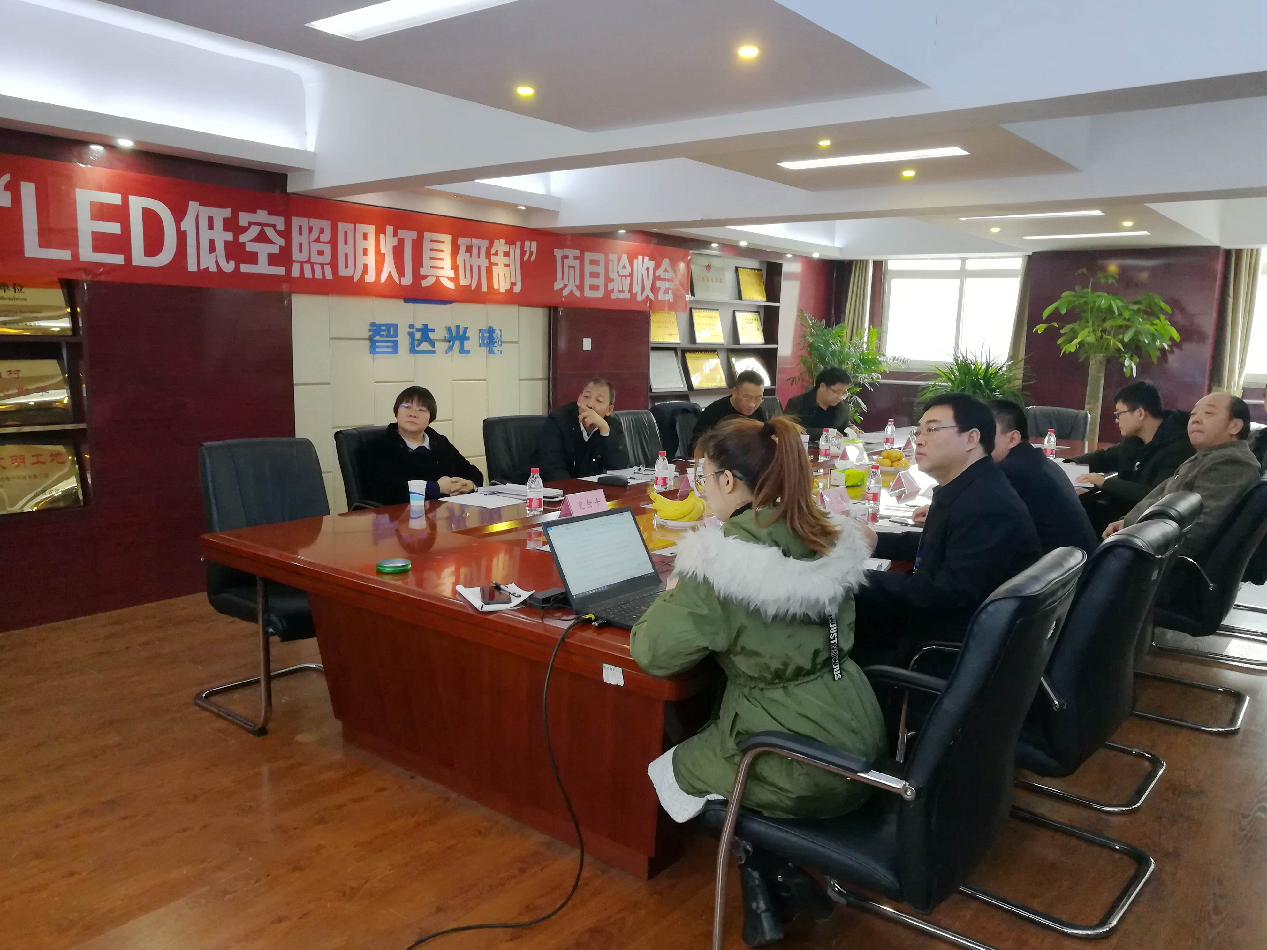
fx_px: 952
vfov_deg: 53.1
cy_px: 475
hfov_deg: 67.3
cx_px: 634
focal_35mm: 26
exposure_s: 1/30
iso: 320
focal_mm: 3.83
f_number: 2.2
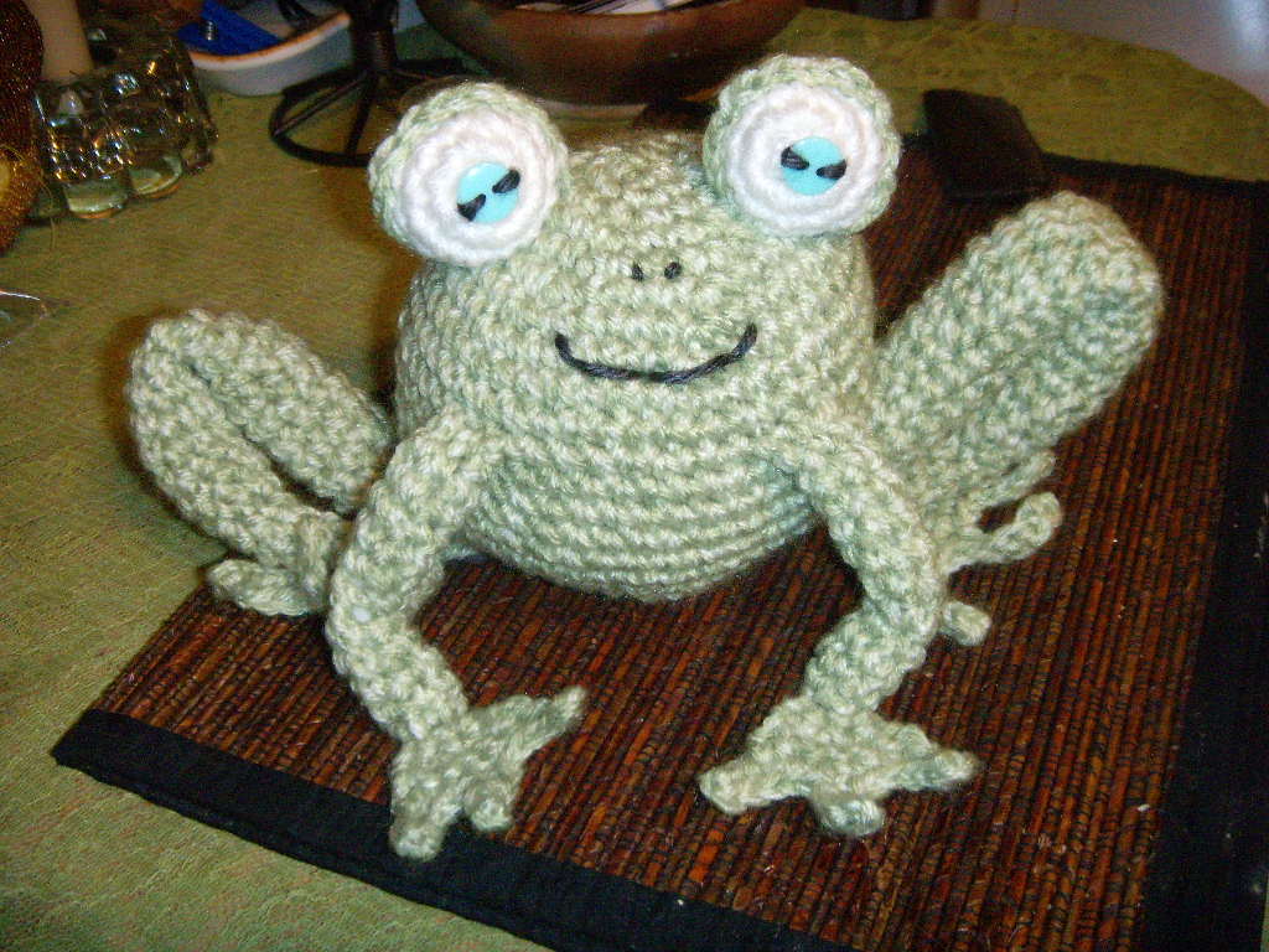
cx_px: 634
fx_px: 1393
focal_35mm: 38
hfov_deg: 49.0
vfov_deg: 37.7
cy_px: 476
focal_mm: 6.4
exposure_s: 1/60.2
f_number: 3.5
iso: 400
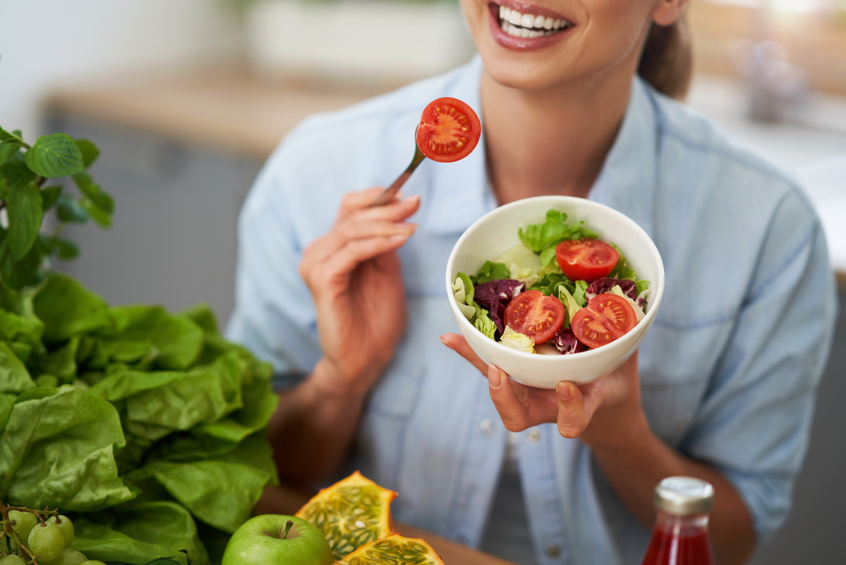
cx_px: 423
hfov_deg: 23.9
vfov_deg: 16.1
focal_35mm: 85
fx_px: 1998
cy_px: 282
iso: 100
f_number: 1.6
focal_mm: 85
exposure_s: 1/200
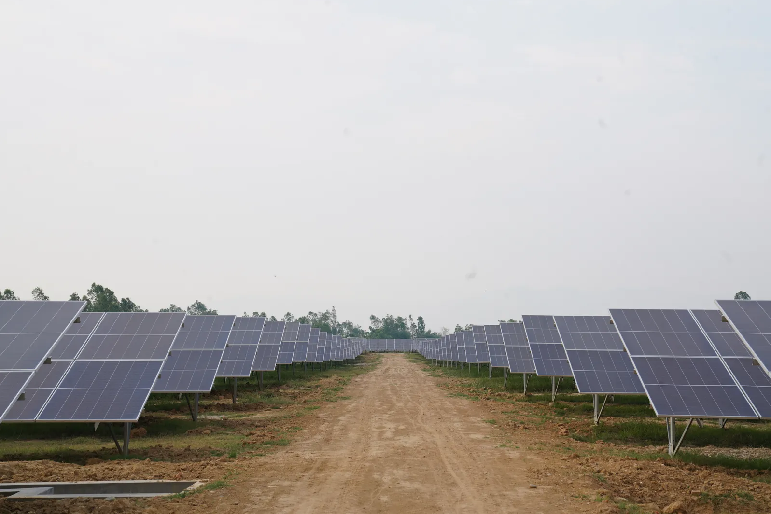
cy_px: 258
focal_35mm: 71
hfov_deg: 28.5
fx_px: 1521
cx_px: 391
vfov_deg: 19.2
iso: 100
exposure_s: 1/60
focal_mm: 70
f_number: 10
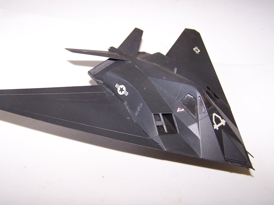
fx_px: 324
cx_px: 126
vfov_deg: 35.1
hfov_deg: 45.8
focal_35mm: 41
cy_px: 95
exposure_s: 1/125
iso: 80
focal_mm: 6.3
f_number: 2.8
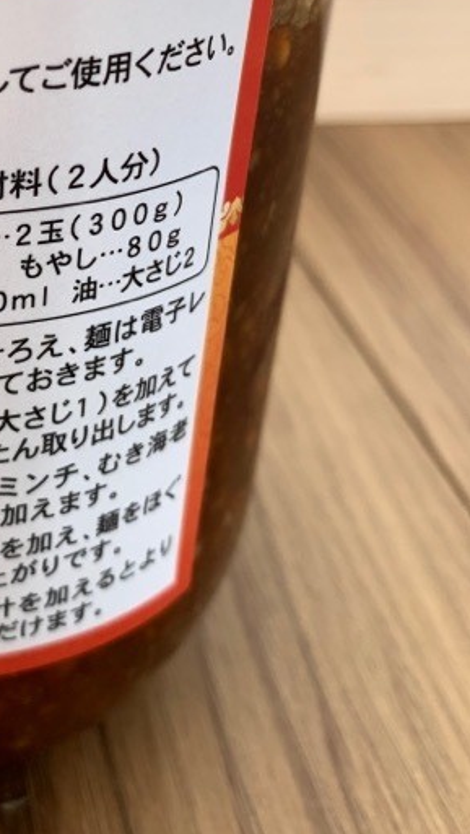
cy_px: 187
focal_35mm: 53
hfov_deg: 21.2
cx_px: -83
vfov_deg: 38.0
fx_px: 1173
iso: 100
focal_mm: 4.25
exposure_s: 1/83
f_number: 1.8
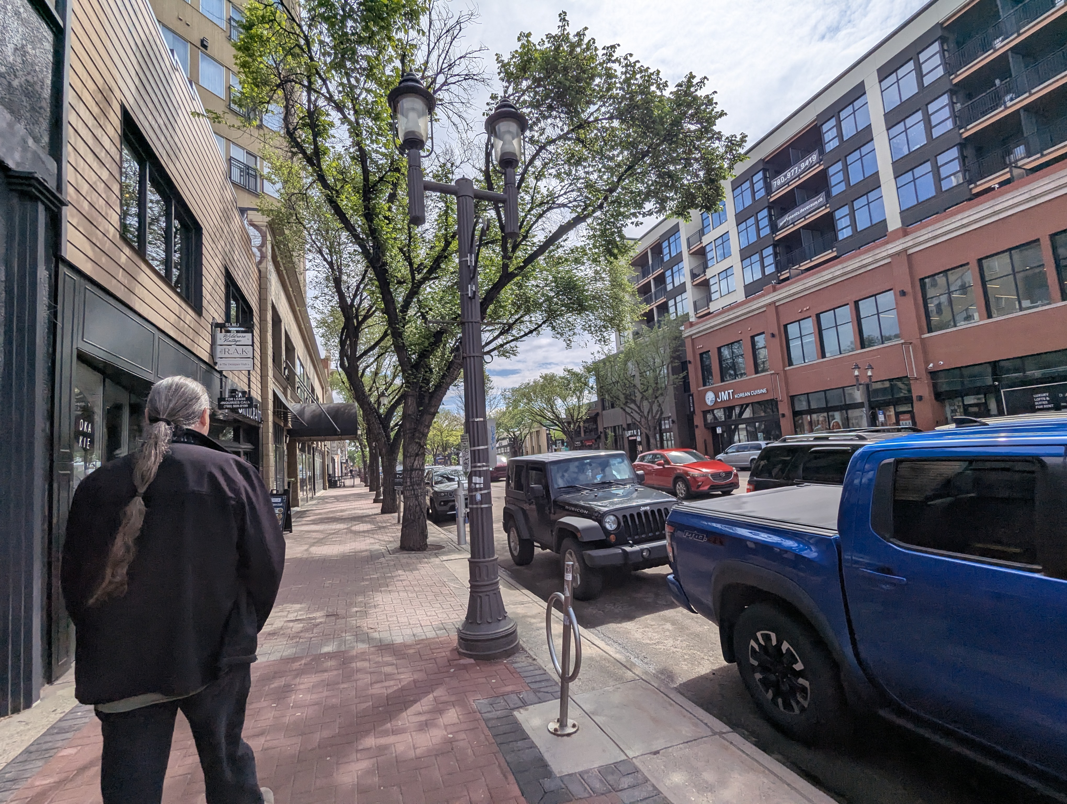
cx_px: 534
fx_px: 494
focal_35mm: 16
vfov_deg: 78.2
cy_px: 402
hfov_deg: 94.4
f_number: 2.2
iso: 45
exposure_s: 1/4651
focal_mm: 2.35
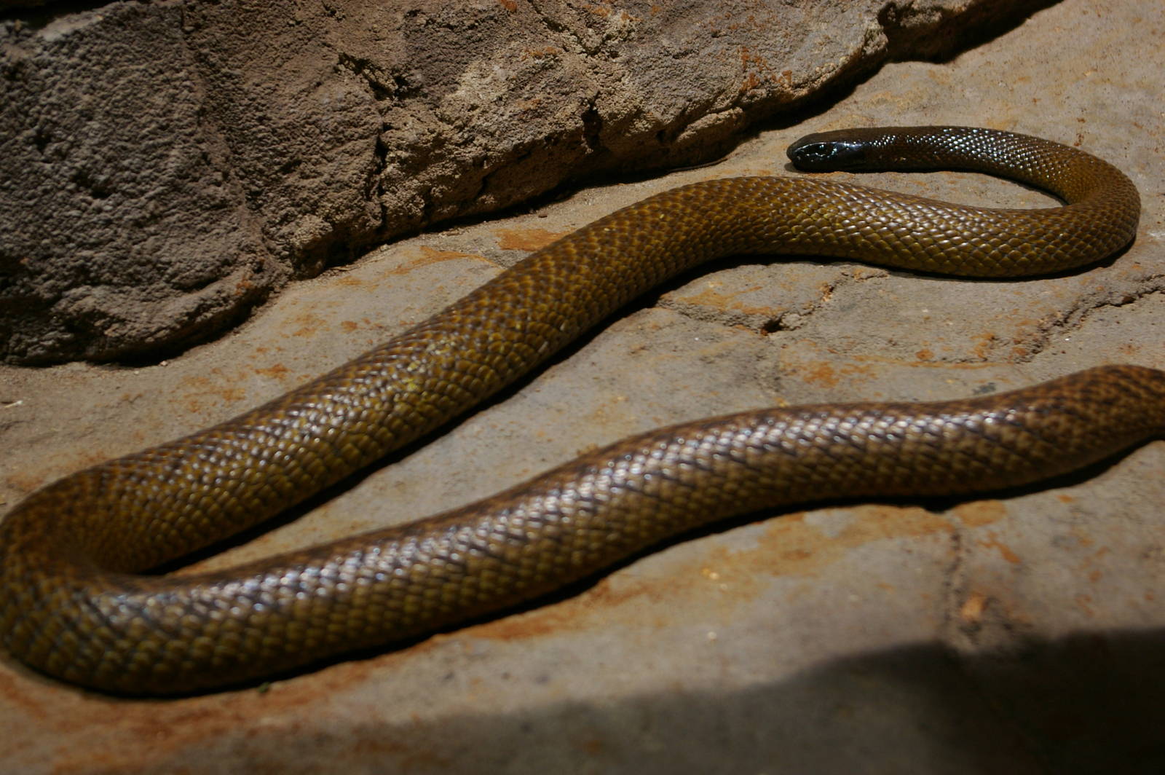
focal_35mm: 82
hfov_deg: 24.6
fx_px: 2668
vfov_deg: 16.5
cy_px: 388
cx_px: 582
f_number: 5.6
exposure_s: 1/30
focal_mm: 55
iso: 400
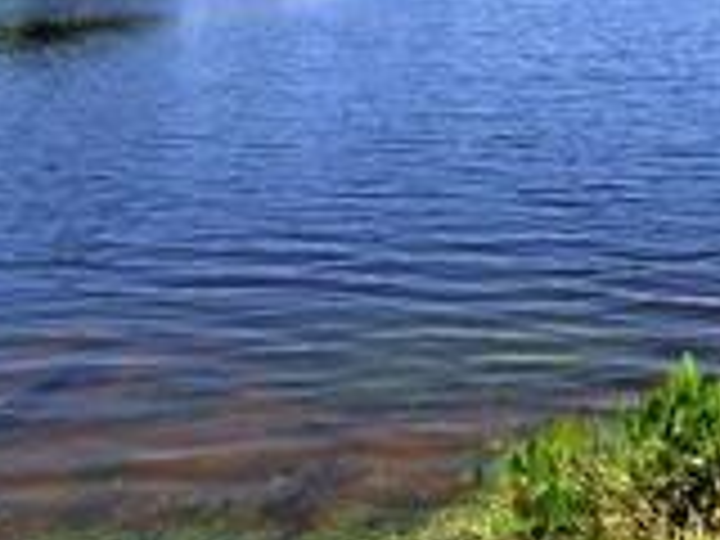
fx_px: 1040
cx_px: 734
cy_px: -90
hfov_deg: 34.5
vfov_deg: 26.3
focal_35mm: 50
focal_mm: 3.58
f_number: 2.8
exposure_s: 1/1300
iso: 100
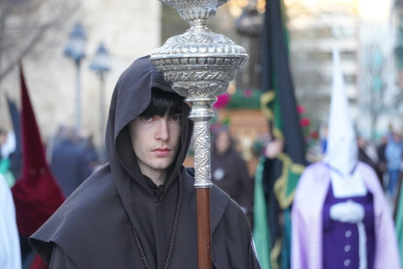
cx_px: 202
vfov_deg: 6.6
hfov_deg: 9.8
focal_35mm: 210
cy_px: 134
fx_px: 2346
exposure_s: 1/250
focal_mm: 139
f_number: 5.6
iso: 3200
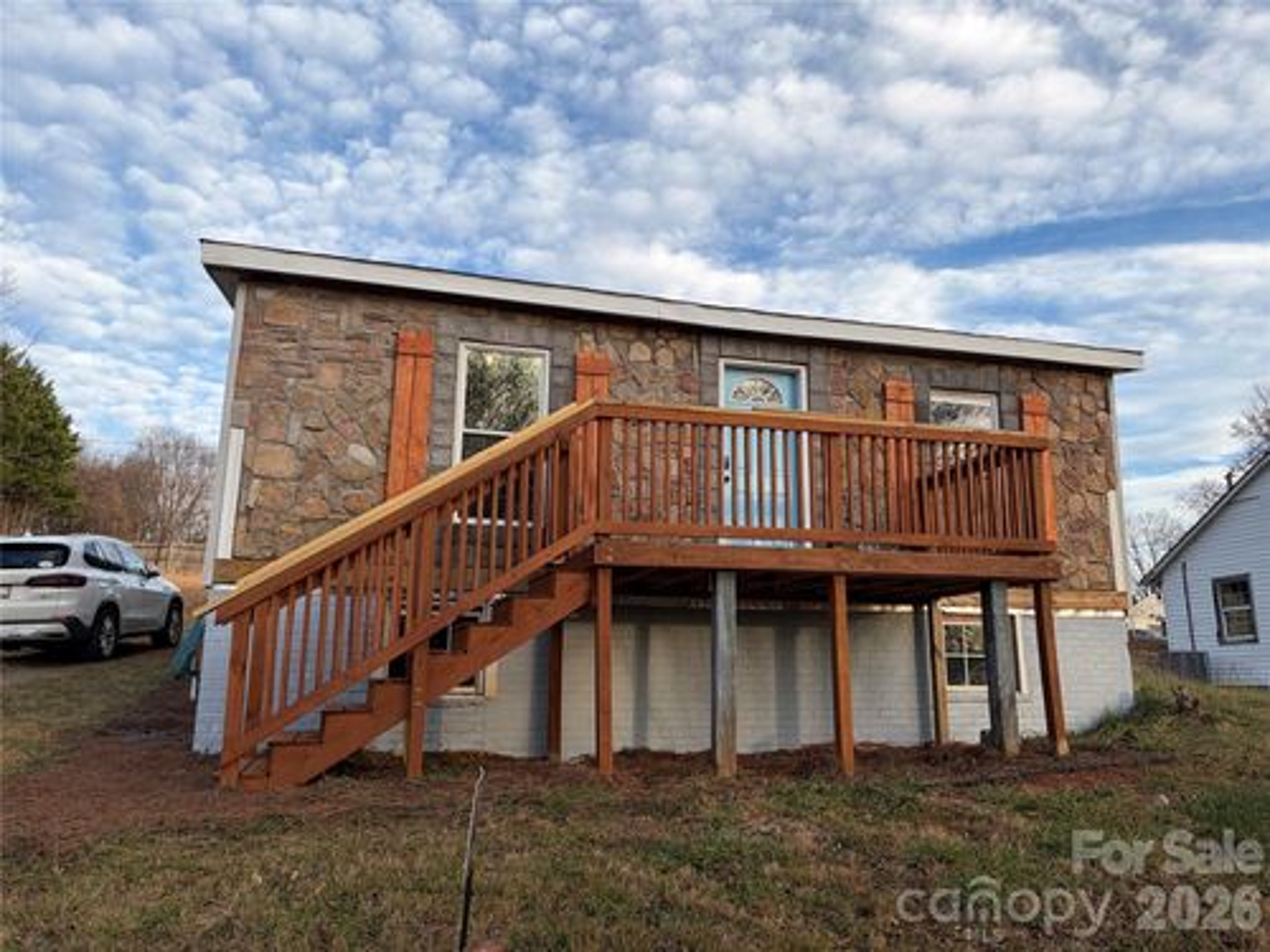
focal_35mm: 26
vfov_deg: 53.1
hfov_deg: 67.3
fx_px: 954
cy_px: 476
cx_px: 635
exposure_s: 1/873
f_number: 1.6
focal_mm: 5.96
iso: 50
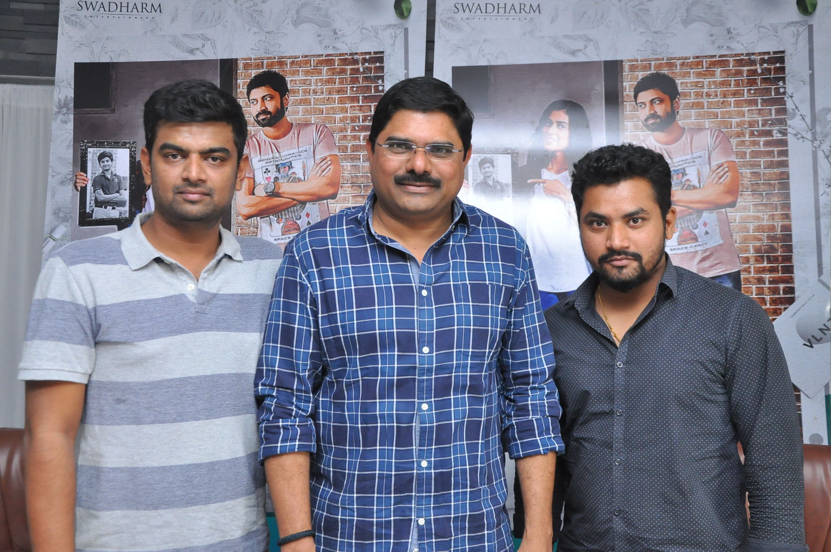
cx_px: 416
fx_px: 968
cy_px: 276
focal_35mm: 42
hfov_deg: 46.5
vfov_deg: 31.8
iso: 1250
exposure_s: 1/125
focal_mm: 28
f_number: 6.3
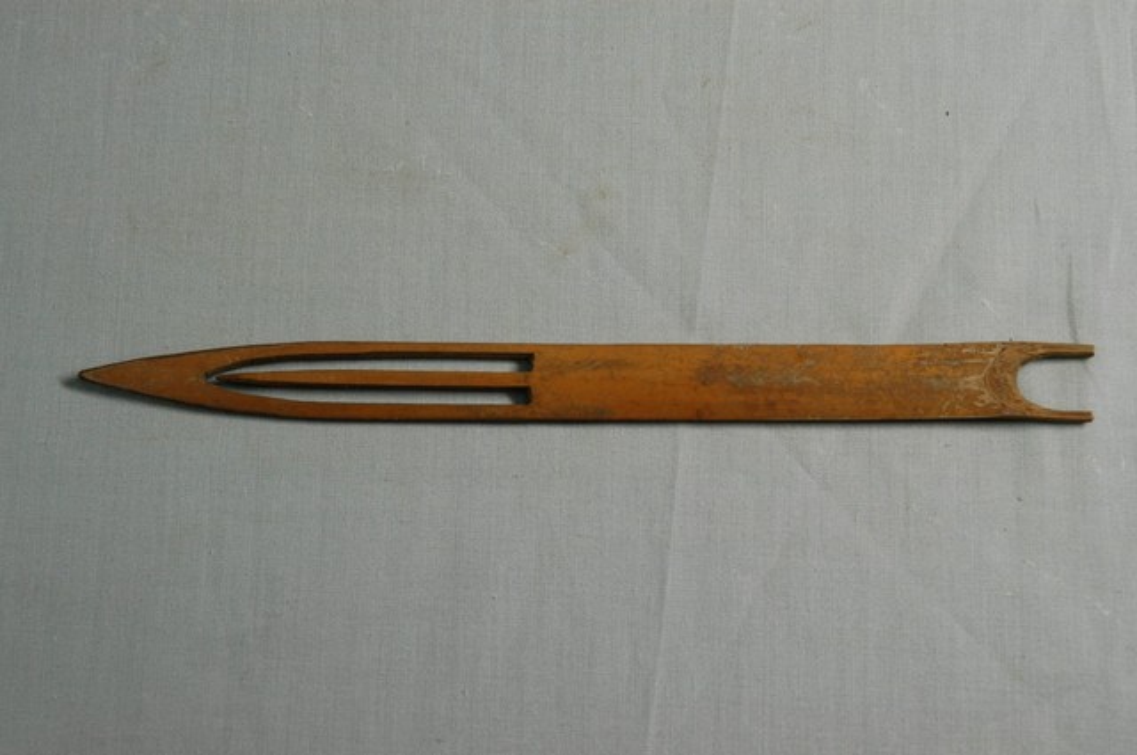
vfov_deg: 16.5
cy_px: 378
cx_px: 568
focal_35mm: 82
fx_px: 2602
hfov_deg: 24.6
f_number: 10
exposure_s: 1/10
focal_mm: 55
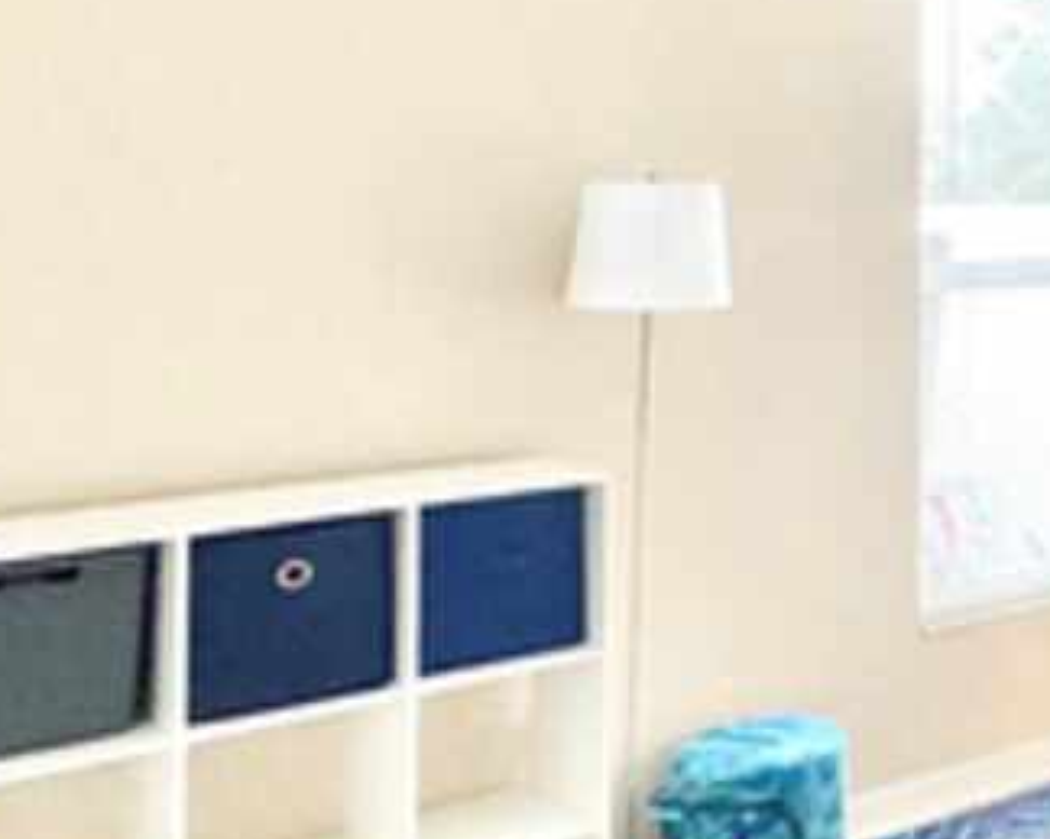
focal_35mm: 54
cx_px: 1458
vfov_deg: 27.5
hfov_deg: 27.3
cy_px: 159
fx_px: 1678
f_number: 2.2
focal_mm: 2.22
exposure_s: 1/60
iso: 320
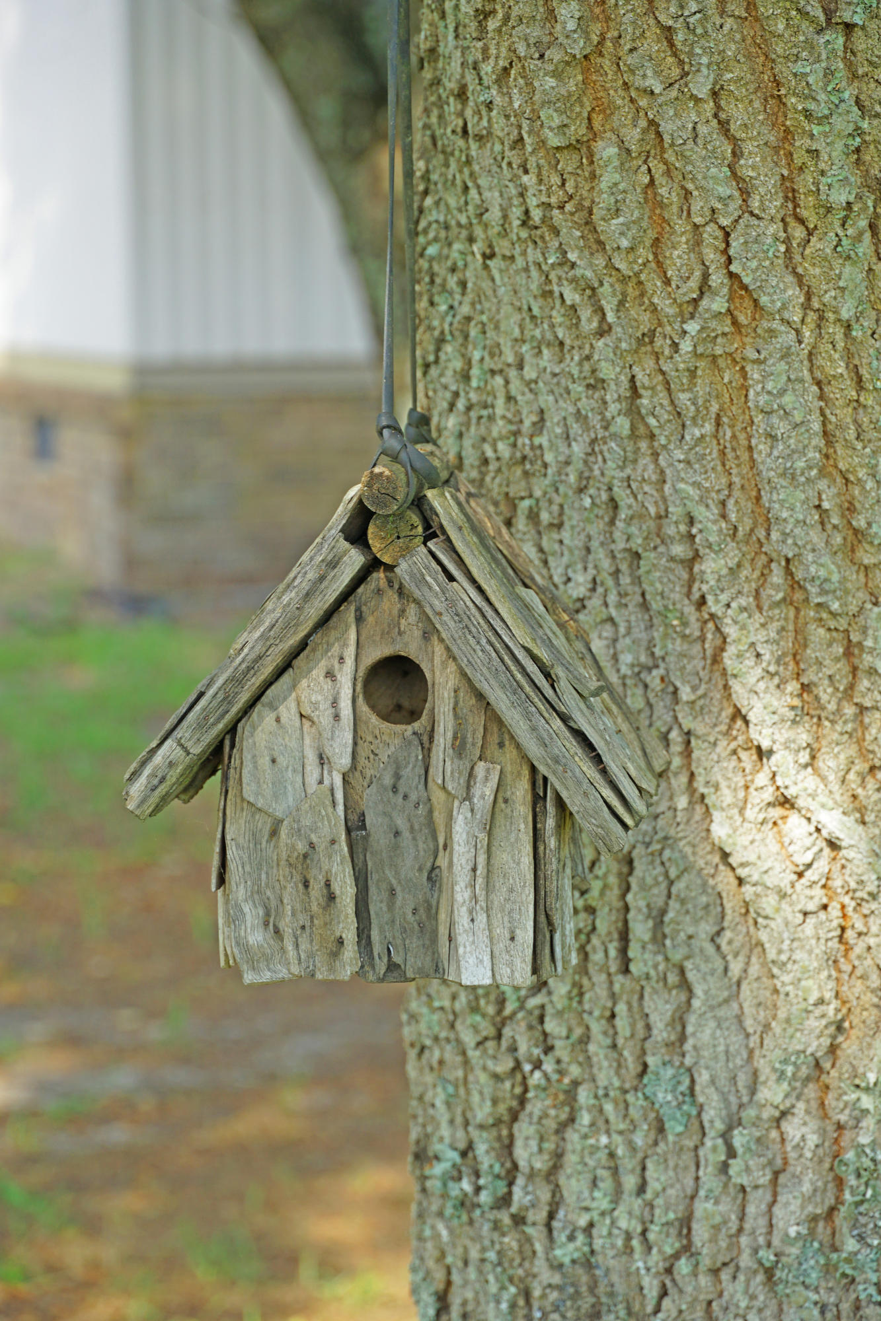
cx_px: 440
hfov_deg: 11.7
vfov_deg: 17.5
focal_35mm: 117
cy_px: 660
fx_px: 4295
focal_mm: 78
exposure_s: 1/160
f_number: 5.6
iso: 160
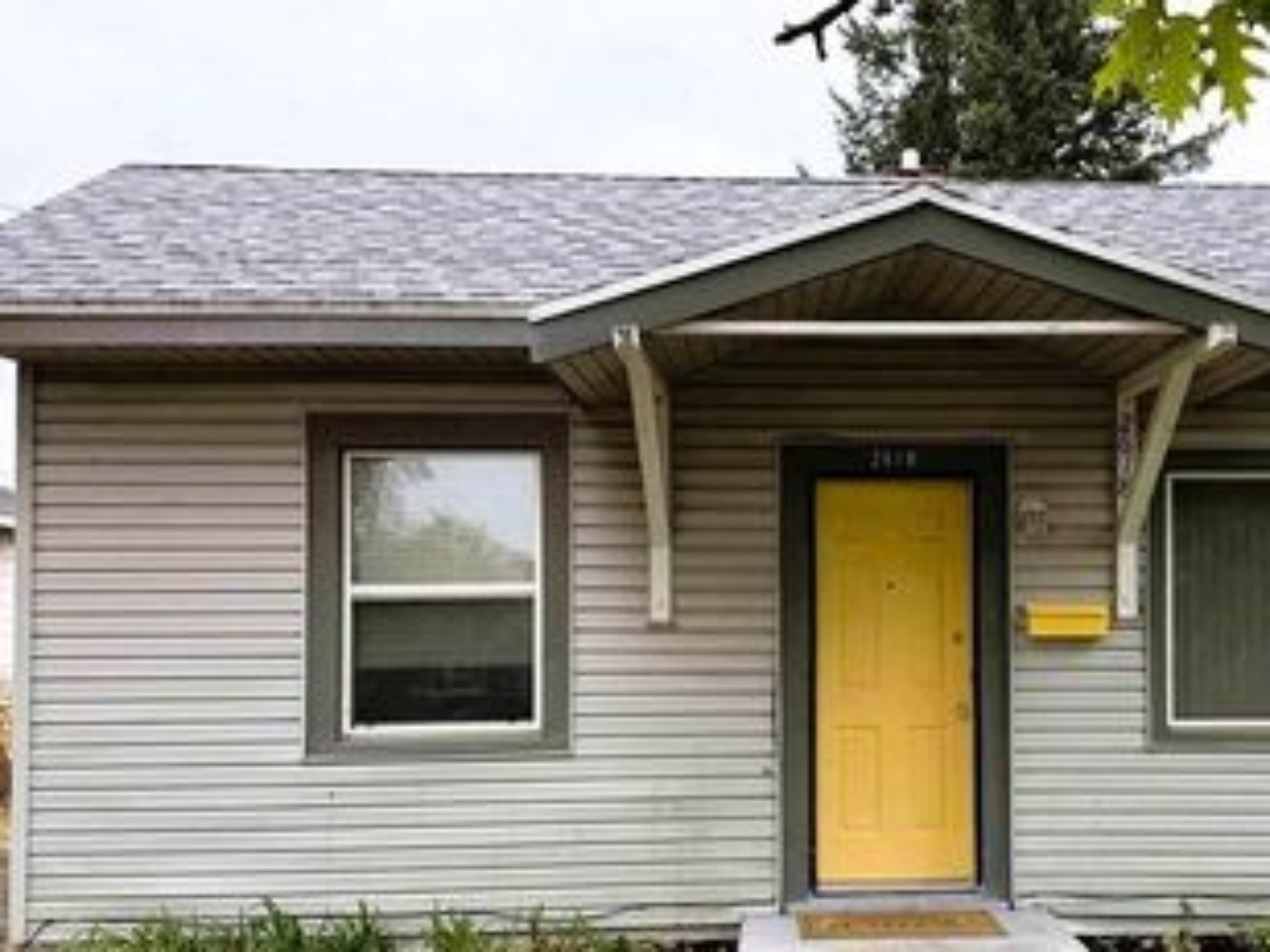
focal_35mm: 39
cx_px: 858
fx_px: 1431
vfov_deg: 36.6
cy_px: 608
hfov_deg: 47.0
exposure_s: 1/589
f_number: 1.78
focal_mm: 6.76
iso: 100
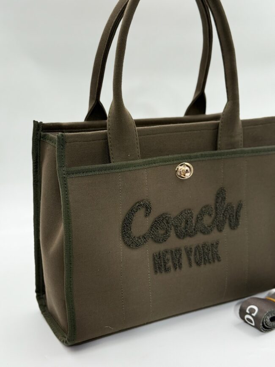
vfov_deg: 39.7
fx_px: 509
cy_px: 184
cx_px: 138
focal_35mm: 48
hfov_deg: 30.3
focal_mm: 6.76
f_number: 1.78
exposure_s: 1/478
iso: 80
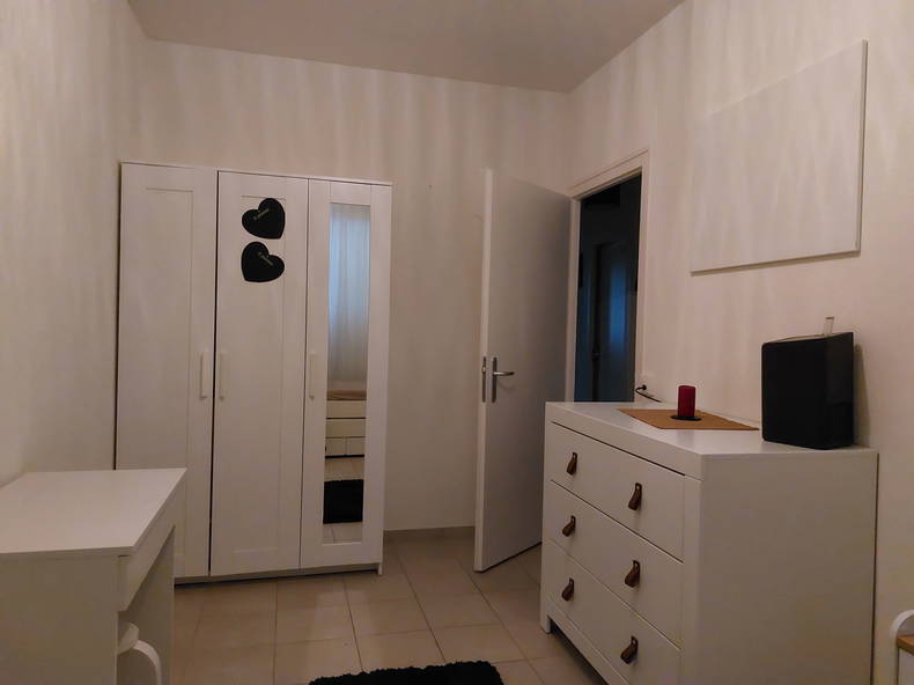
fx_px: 634
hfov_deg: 71.6
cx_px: 457
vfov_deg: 56.8
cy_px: 342
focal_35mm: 24
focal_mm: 5.23
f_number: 1.8
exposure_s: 1/25
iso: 1600
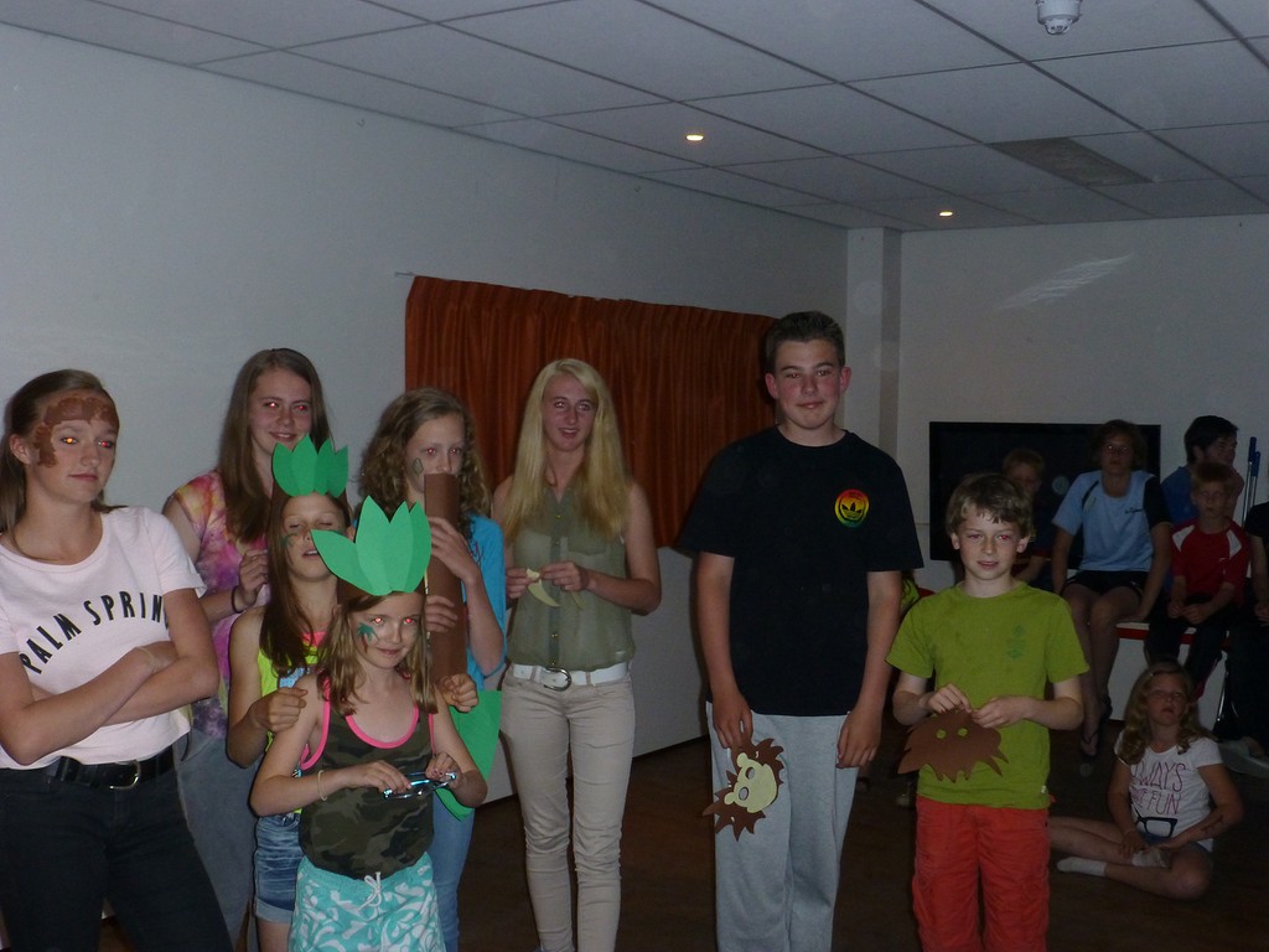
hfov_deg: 45.8
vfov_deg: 35.1
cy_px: 476
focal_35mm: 41
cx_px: 634
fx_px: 1503
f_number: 3.9
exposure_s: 1/60
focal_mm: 7.4
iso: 400
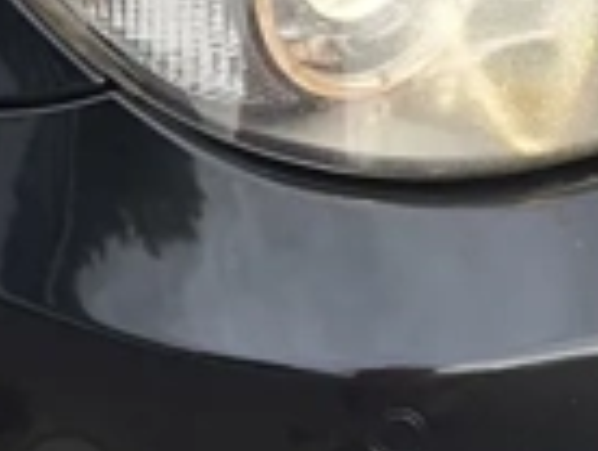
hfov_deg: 10.5
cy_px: -252
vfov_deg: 7.8
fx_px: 3253
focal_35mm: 188
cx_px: 160
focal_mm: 4.32
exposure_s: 1/162
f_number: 1.7
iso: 50
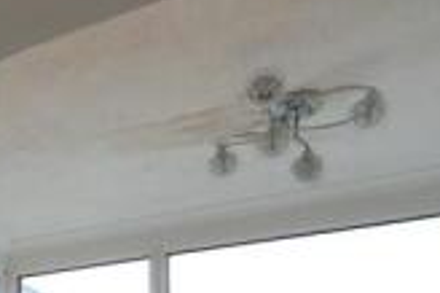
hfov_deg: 25.1
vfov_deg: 20.0
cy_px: 415
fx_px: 733
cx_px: -227
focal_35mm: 60
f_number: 4
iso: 400
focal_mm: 10
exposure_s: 1/60
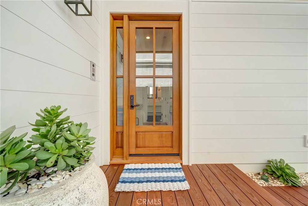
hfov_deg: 108.3
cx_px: 154
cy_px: 103
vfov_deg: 85.4
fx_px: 111
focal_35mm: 13
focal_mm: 13
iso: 400
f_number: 8
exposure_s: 1/250
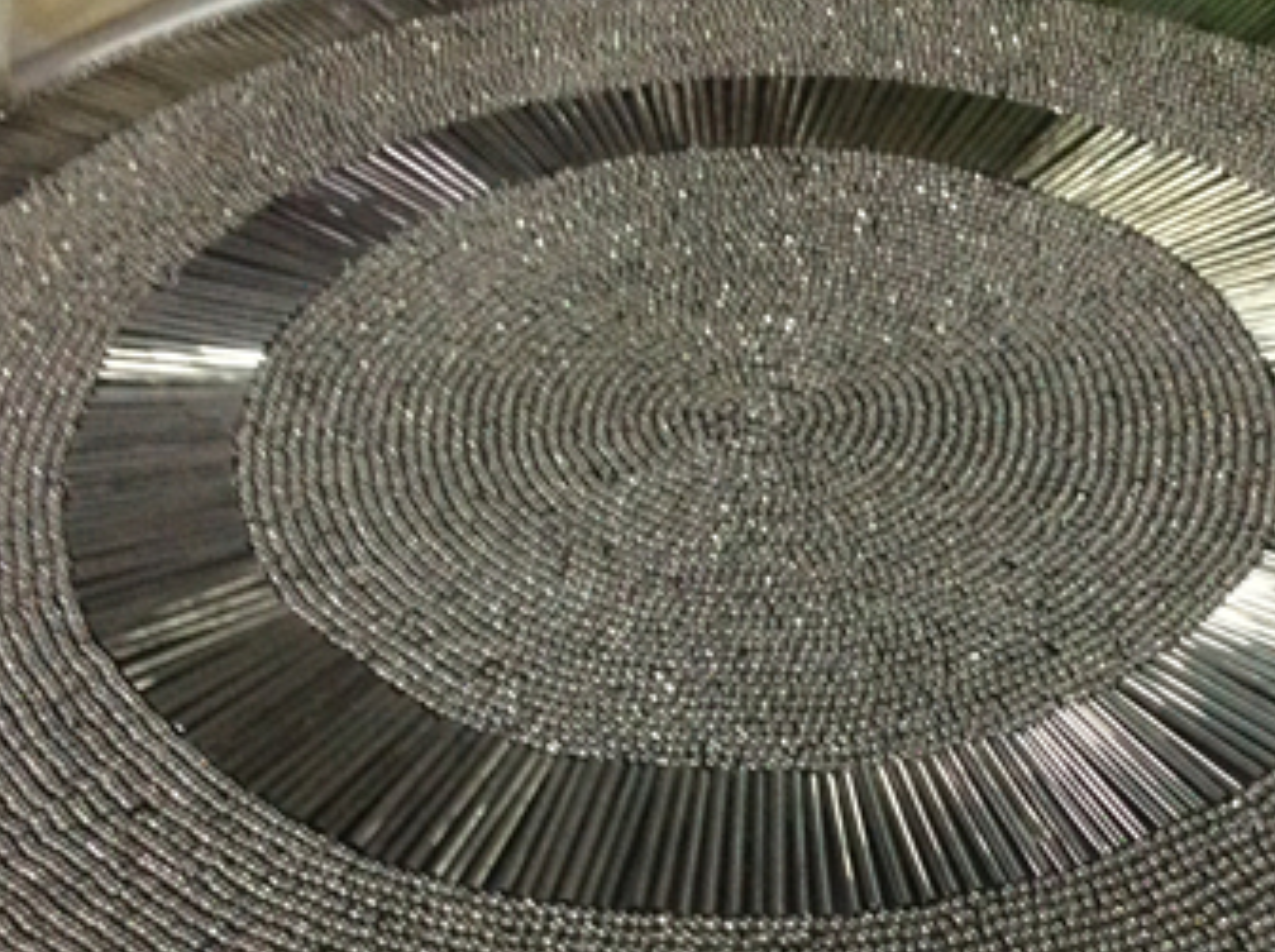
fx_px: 2244
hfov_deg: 31.6
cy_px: 683
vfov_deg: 23.8
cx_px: 789
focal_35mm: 61
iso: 200
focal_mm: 3.3
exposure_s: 1/25
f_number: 2.4
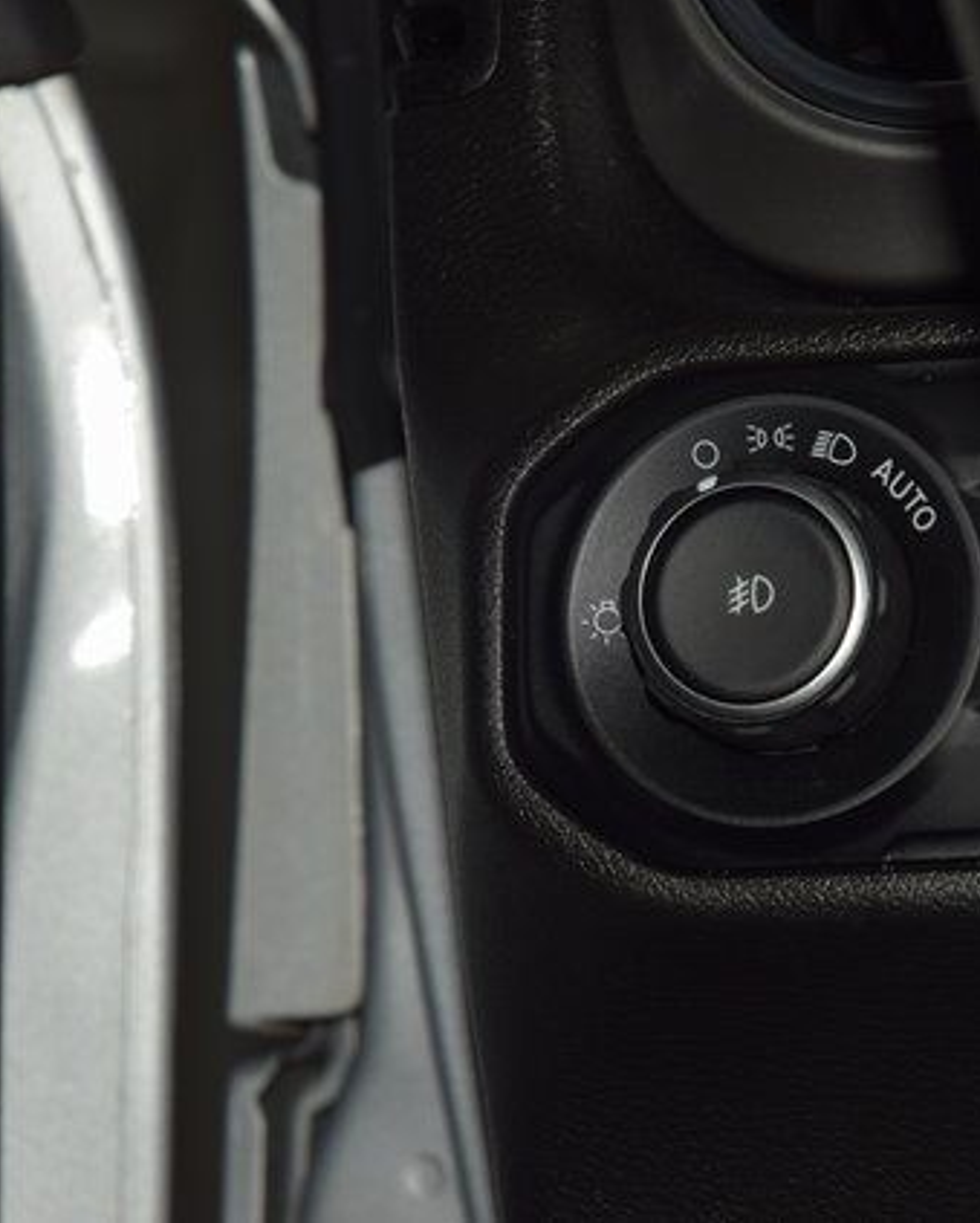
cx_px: 766
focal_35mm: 149
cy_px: 609
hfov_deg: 10.4
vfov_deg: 12.9
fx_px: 5396
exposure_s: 1/125
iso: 100
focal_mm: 70
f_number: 8
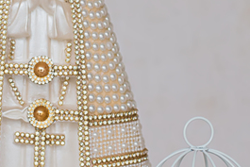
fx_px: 1570
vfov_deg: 6.1
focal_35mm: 226
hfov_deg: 9.1
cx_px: 80
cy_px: 1
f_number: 5.6
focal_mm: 50
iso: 500
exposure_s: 1/500
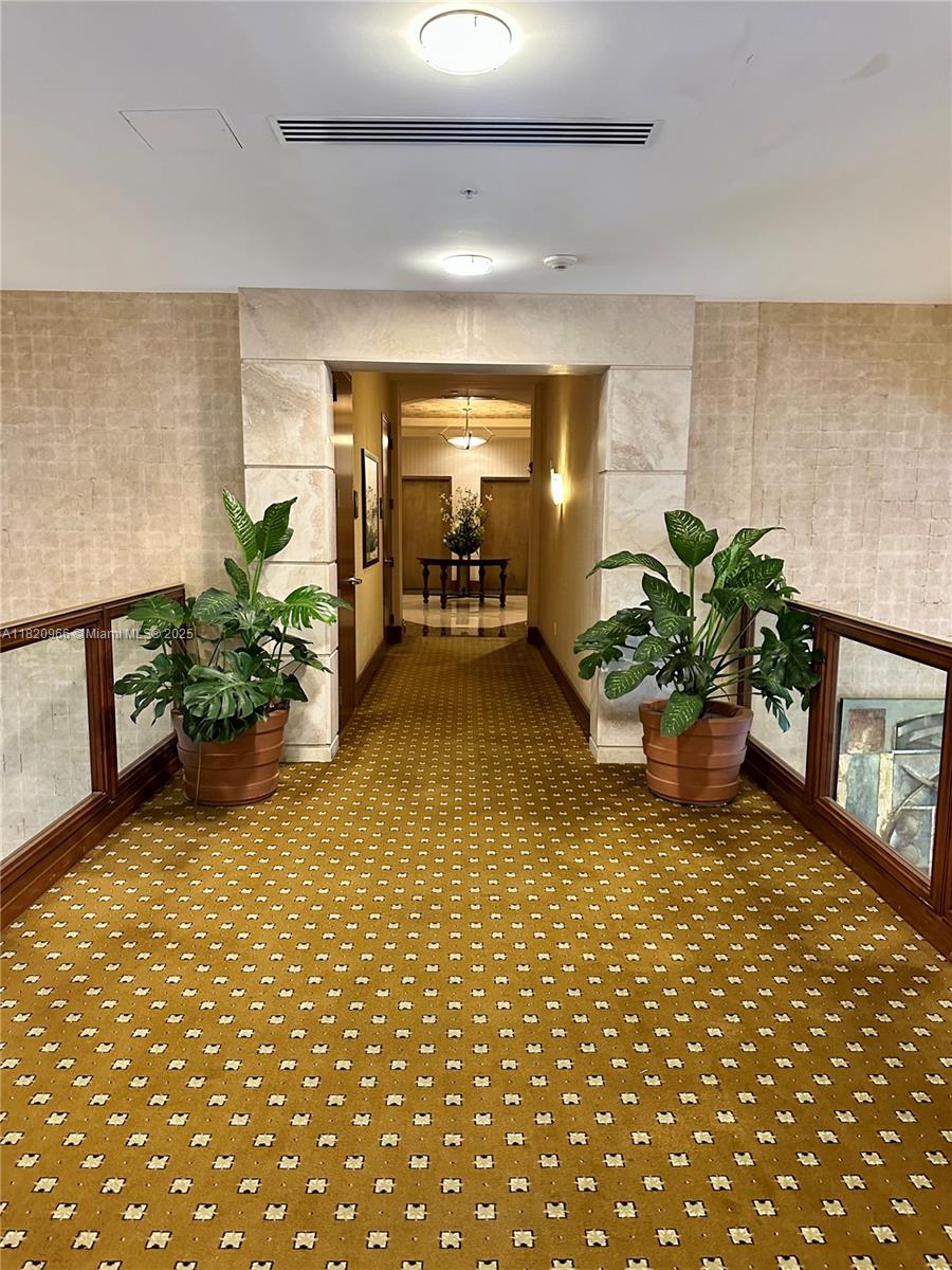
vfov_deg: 71.6
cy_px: 635
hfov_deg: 56.8
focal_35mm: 24
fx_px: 880
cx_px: 476
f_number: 1.78
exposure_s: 1/60
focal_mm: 6.86
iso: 640
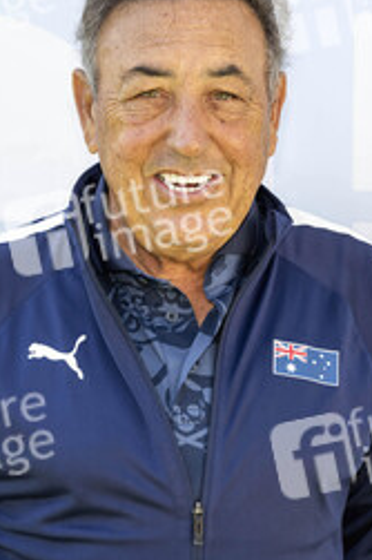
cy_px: 335
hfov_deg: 14.5
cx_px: 183
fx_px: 1459
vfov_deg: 21.7
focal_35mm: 94
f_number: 5.6
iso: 400
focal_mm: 59
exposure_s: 1/200
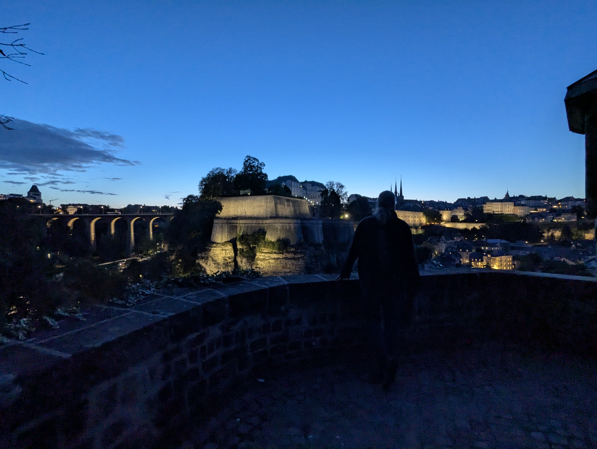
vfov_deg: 78.2
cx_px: 298
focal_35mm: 16
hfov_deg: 94.4
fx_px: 276
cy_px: 224
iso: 454
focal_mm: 2.35
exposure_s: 1/23.8
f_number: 2.2
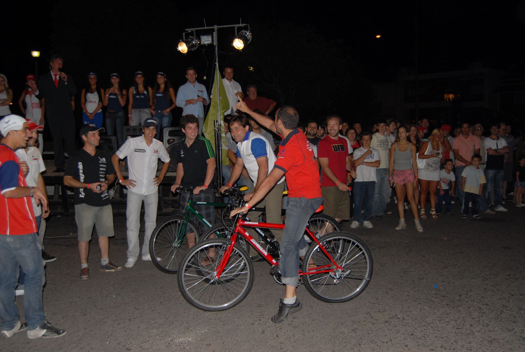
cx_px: 262
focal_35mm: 33
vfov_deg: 40.1
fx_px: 482
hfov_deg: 57.2
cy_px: 176
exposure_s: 1/250
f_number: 3.5
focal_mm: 22
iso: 250
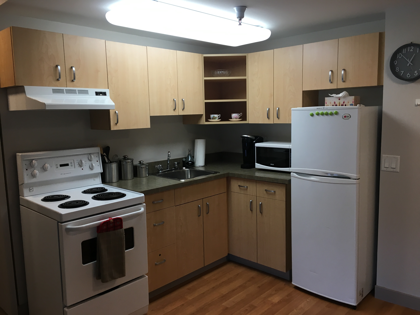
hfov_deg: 61.7
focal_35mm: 29
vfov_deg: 48.2
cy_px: 158
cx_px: 210
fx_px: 352
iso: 25
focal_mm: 4.15
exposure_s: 1/30
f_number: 2.2
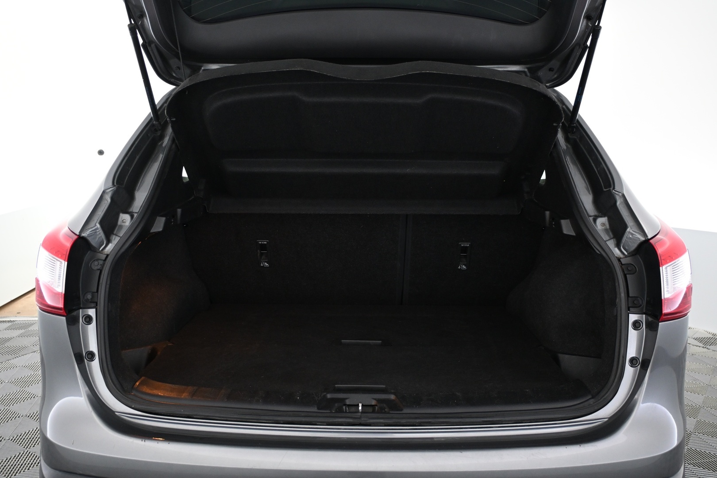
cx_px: 358
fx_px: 642
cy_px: 239
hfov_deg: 58.3
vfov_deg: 40.8
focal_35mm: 32
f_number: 4
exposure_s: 1/30
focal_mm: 21.5
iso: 1250
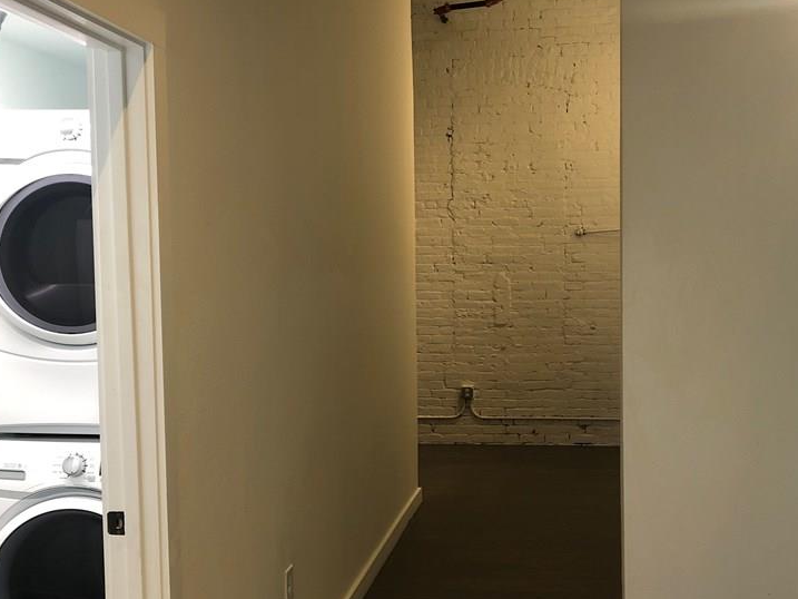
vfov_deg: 35.9
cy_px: 326
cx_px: 483
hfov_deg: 46.5
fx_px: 922
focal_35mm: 40
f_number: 1.8
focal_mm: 3.99
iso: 40
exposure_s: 1/24
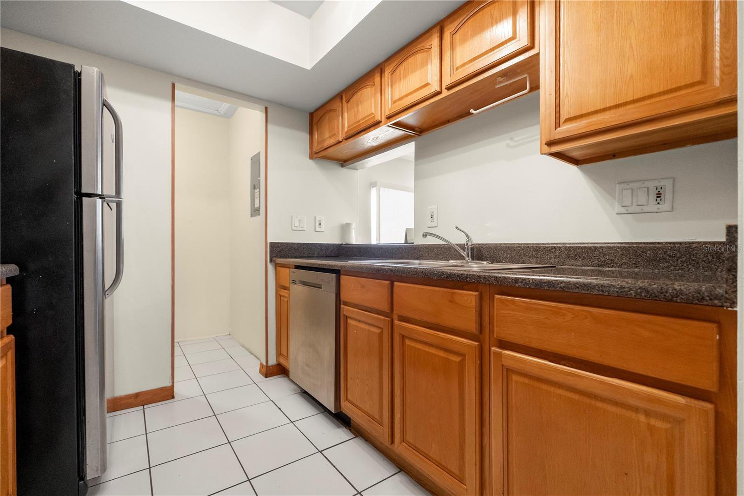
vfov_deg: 73.7
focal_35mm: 16
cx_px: 372
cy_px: 248
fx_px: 331
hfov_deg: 96.7
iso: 2500
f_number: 4
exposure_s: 1/160
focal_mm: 16
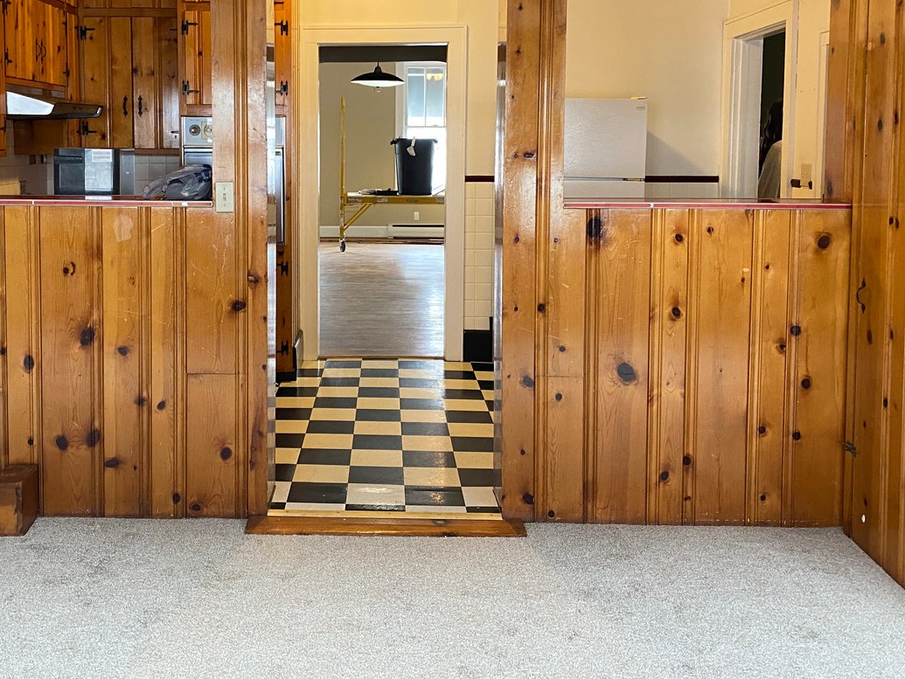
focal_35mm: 38
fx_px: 994
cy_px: 196
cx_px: 334
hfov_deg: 48.5
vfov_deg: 37.1
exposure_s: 1/60
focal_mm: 4.25
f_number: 1.8
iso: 250
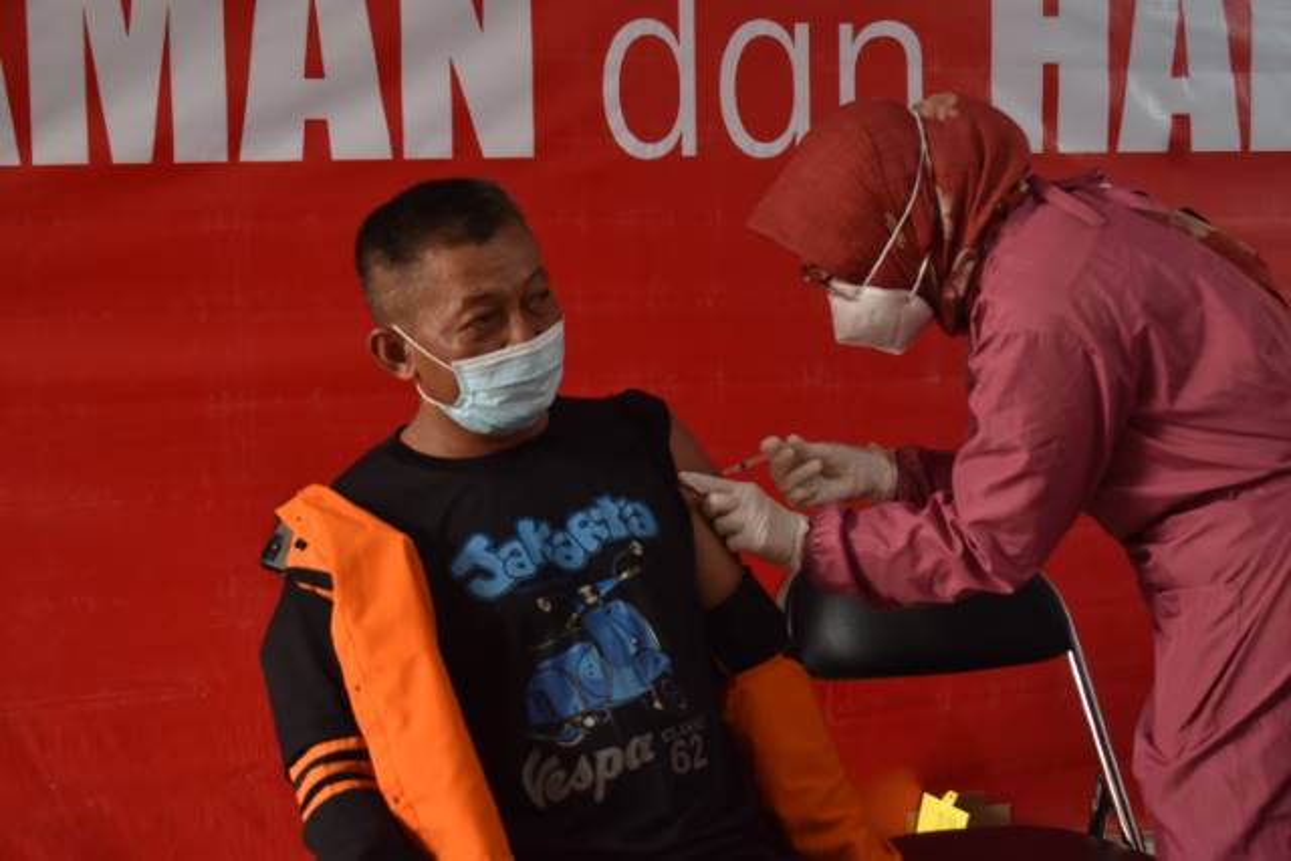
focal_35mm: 72
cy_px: 430
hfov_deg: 28.1
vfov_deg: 18.9
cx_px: 646
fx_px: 2582
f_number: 6.3
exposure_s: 1/60
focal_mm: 48
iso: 800
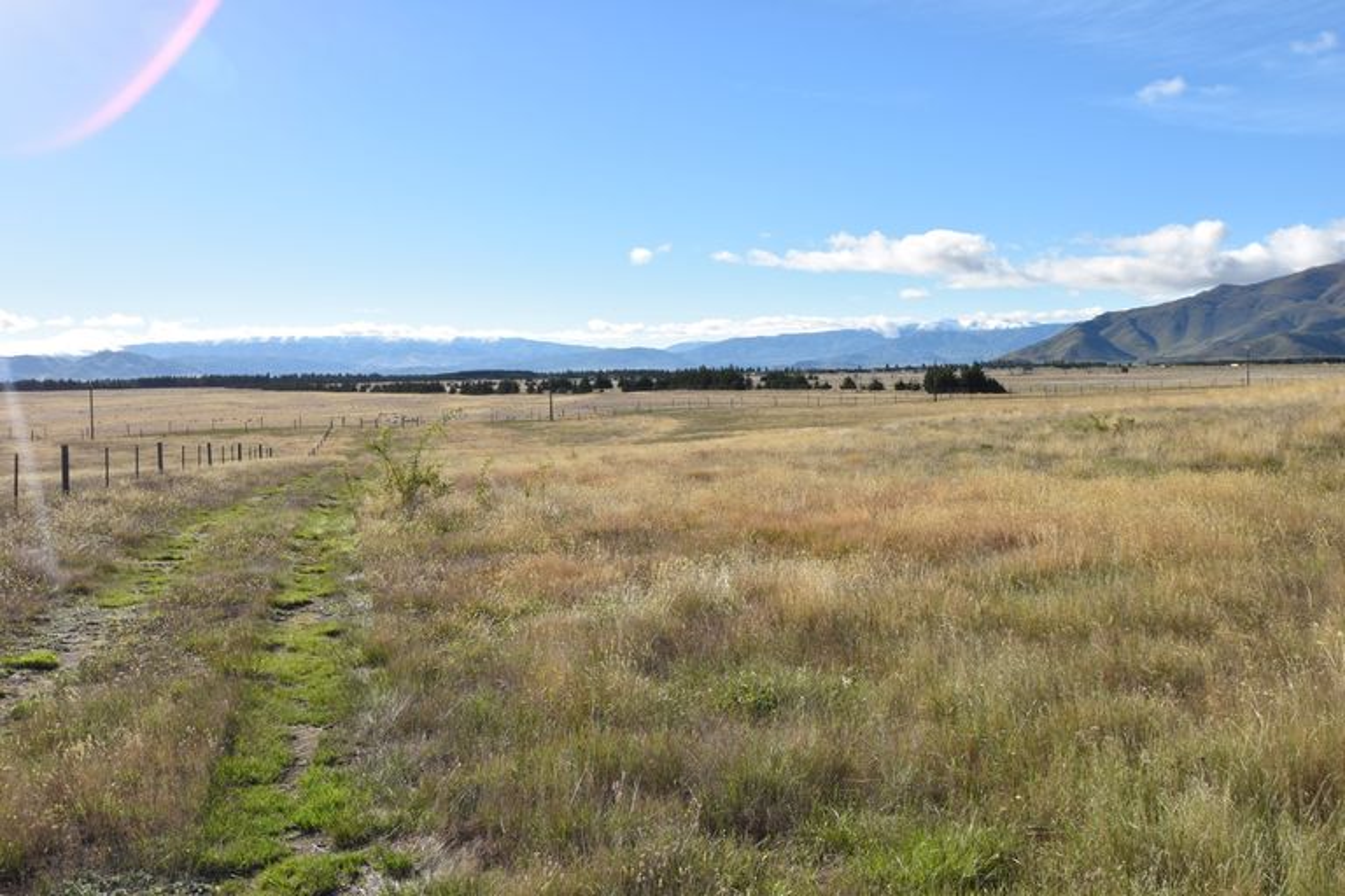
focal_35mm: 30
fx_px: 1121
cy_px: 448
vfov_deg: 43.6
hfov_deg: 61.9
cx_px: 672
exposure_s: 1/200
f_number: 13
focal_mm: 20
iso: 100
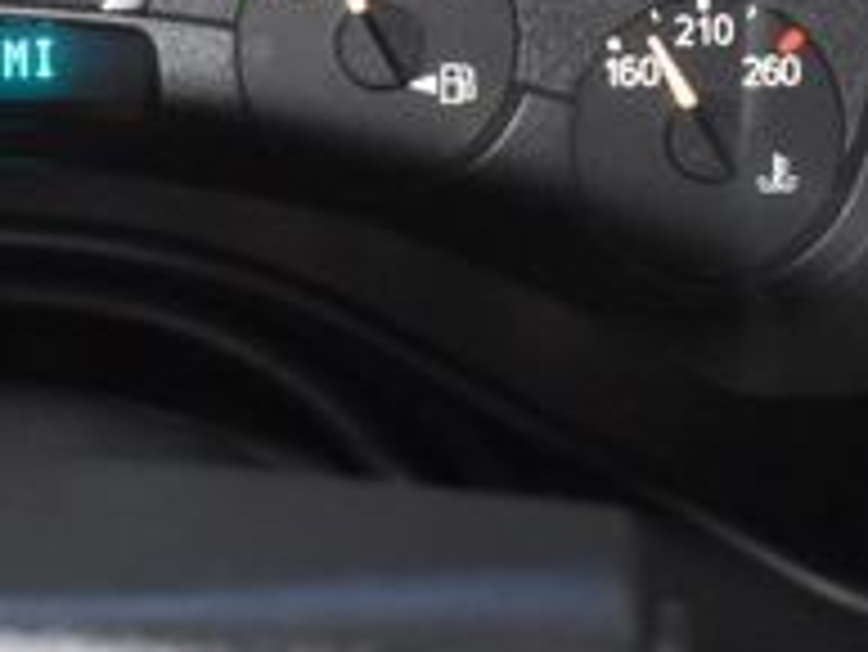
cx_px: -144
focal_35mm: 120
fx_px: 3001
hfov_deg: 15.9
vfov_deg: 12.2
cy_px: -36
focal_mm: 25
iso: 2800
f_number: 4
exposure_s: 1/30
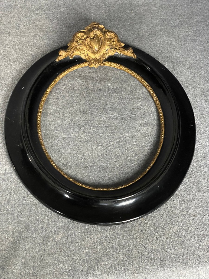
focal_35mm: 52
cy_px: 140
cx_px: 104
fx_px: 419
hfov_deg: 28.0
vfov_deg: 36.8
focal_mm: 6
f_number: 2
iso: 800
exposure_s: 1/45
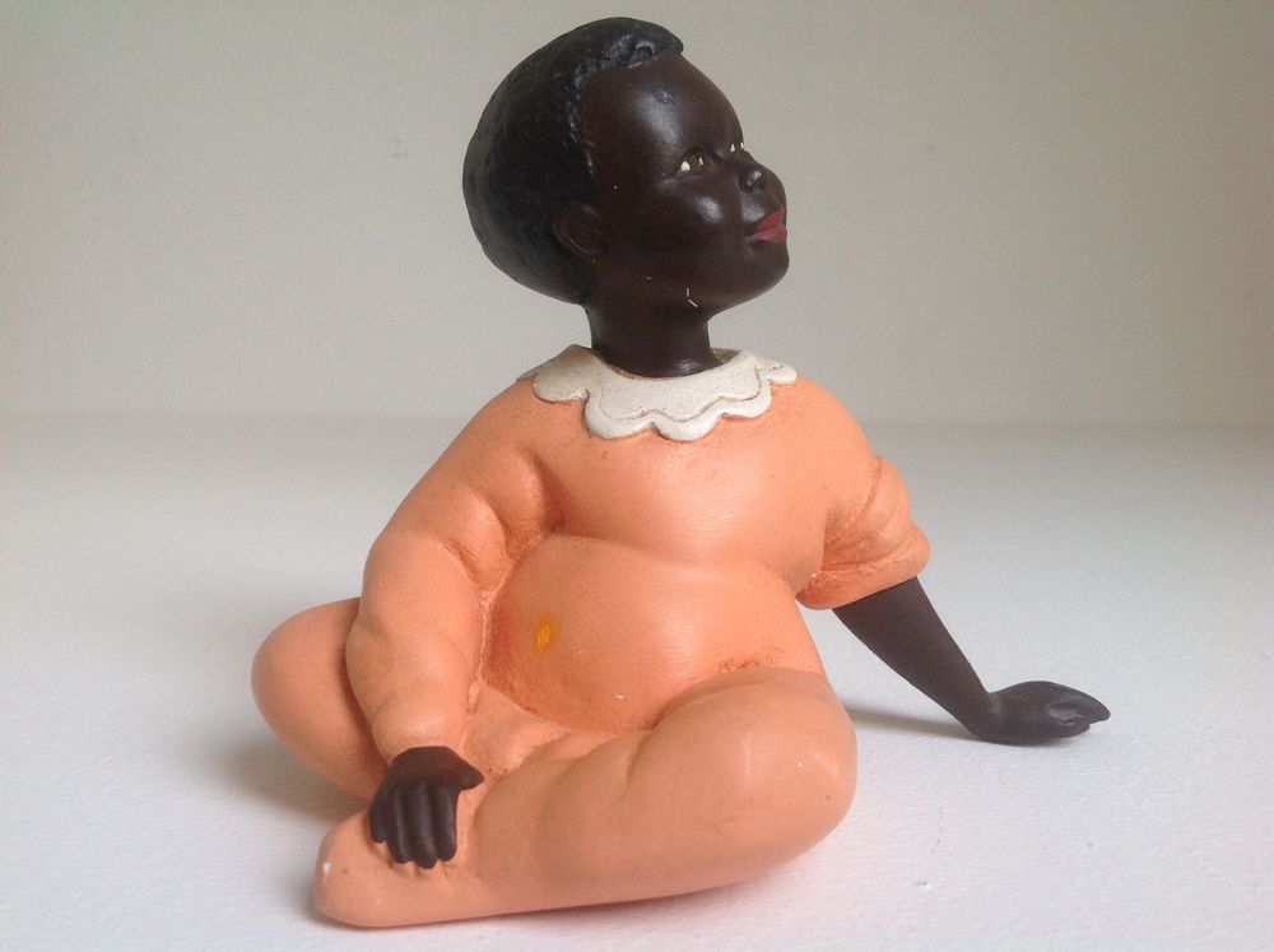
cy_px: 476
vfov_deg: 40.6
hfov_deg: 52.7
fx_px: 1286
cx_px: 637
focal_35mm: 35
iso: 100
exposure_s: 1/120
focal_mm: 4.28
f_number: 2.4
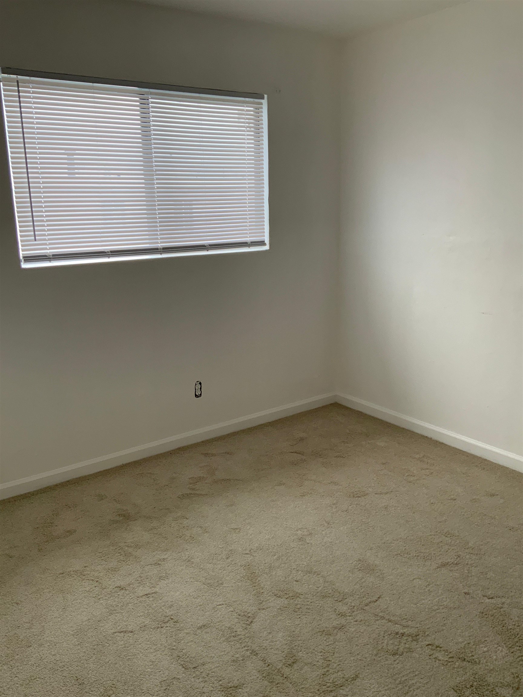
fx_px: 584
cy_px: 348
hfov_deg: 48.2
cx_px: 262
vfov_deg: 61.7
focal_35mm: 29
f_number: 1.8
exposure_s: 1/60
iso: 40
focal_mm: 3
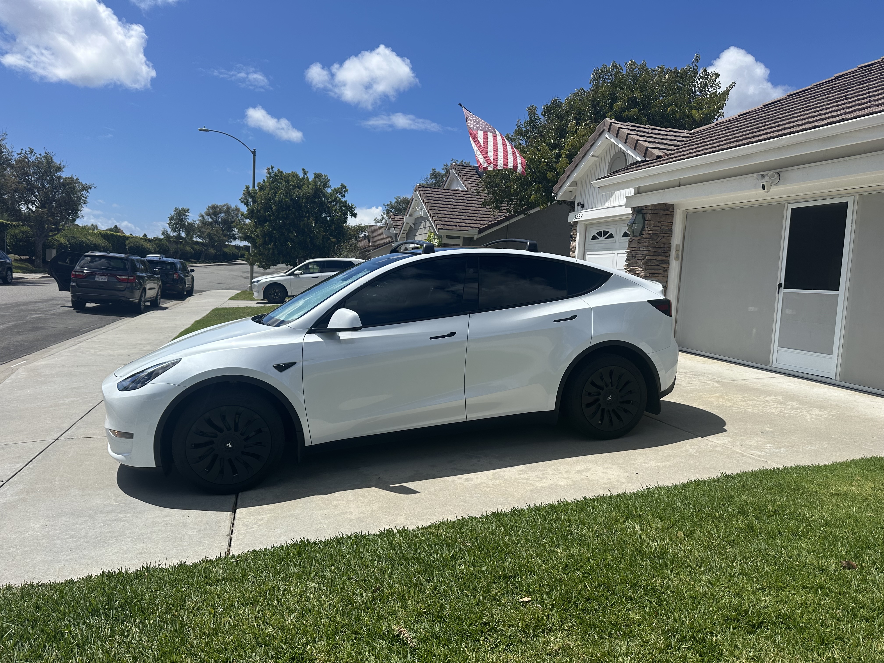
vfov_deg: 56.8
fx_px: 613
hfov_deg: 71.6
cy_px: 332
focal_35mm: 24
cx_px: 442
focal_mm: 6.86
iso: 80
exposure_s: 1/7042
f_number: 1.78
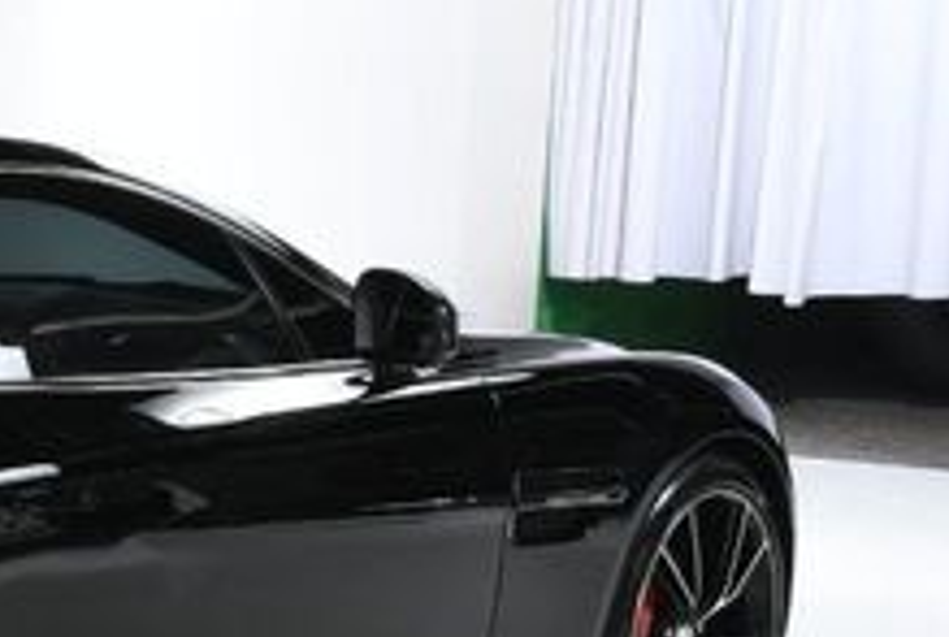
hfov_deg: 16.1
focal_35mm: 117
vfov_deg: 11.6
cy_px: 704
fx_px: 3091
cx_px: -425
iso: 100
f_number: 11
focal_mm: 20
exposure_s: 1/160
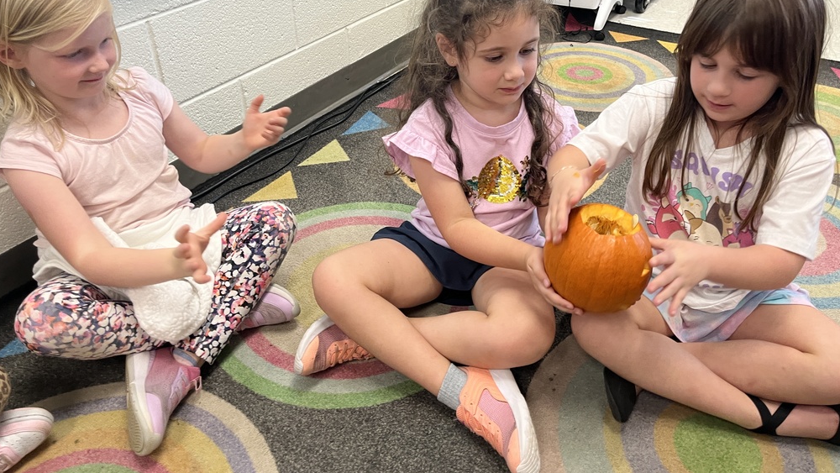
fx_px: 646
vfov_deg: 39.7
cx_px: 424
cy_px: 155
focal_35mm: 29
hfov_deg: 66.1
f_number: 1.6
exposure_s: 1/60
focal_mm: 5.1
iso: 160
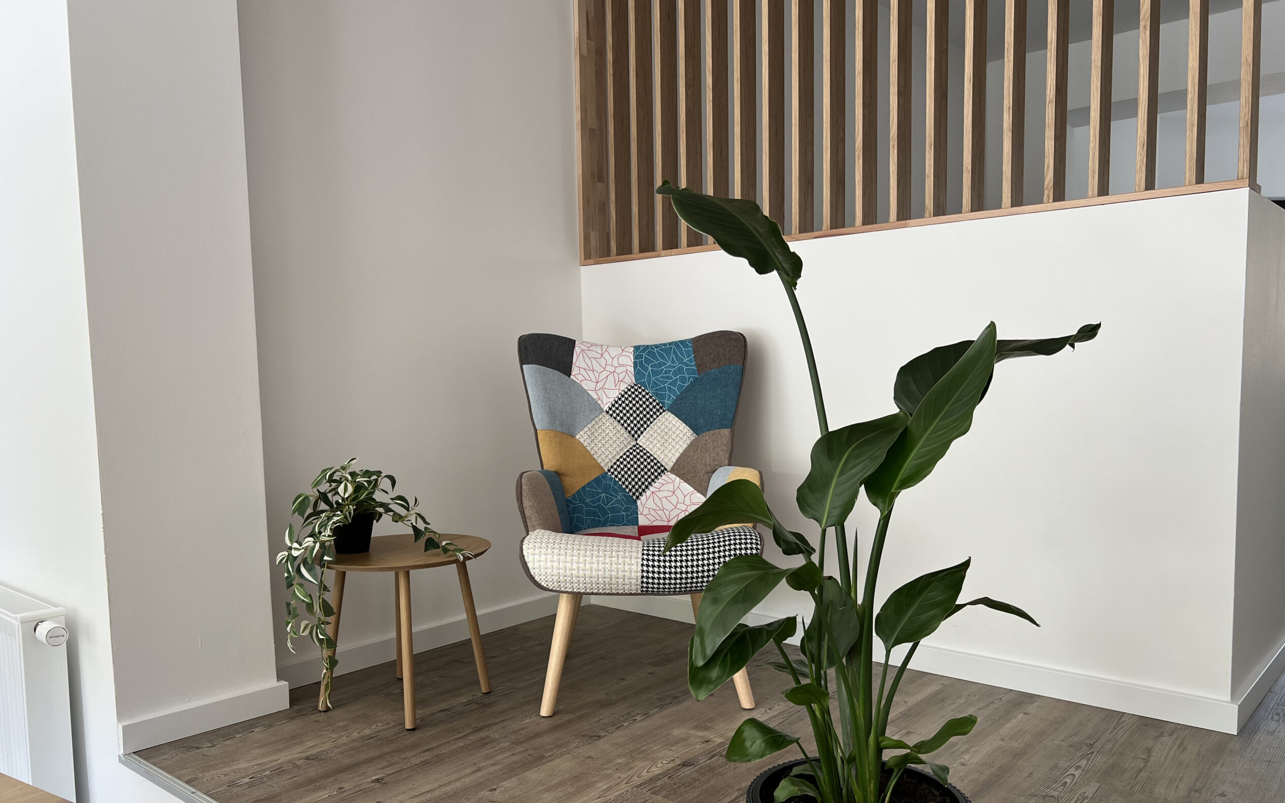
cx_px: 648
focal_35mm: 28
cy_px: 454
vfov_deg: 44.4
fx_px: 981
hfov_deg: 66.5
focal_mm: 5.7
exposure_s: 1/121
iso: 80
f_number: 1.5
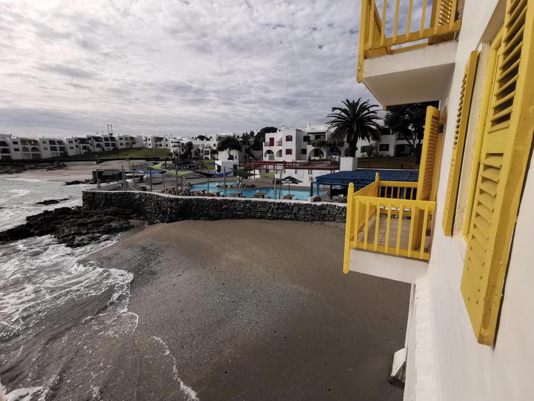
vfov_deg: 78.1
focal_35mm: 16
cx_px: 267
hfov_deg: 94.5
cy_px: 200
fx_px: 247
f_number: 2.2
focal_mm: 2.35
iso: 50
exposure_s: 1/1639
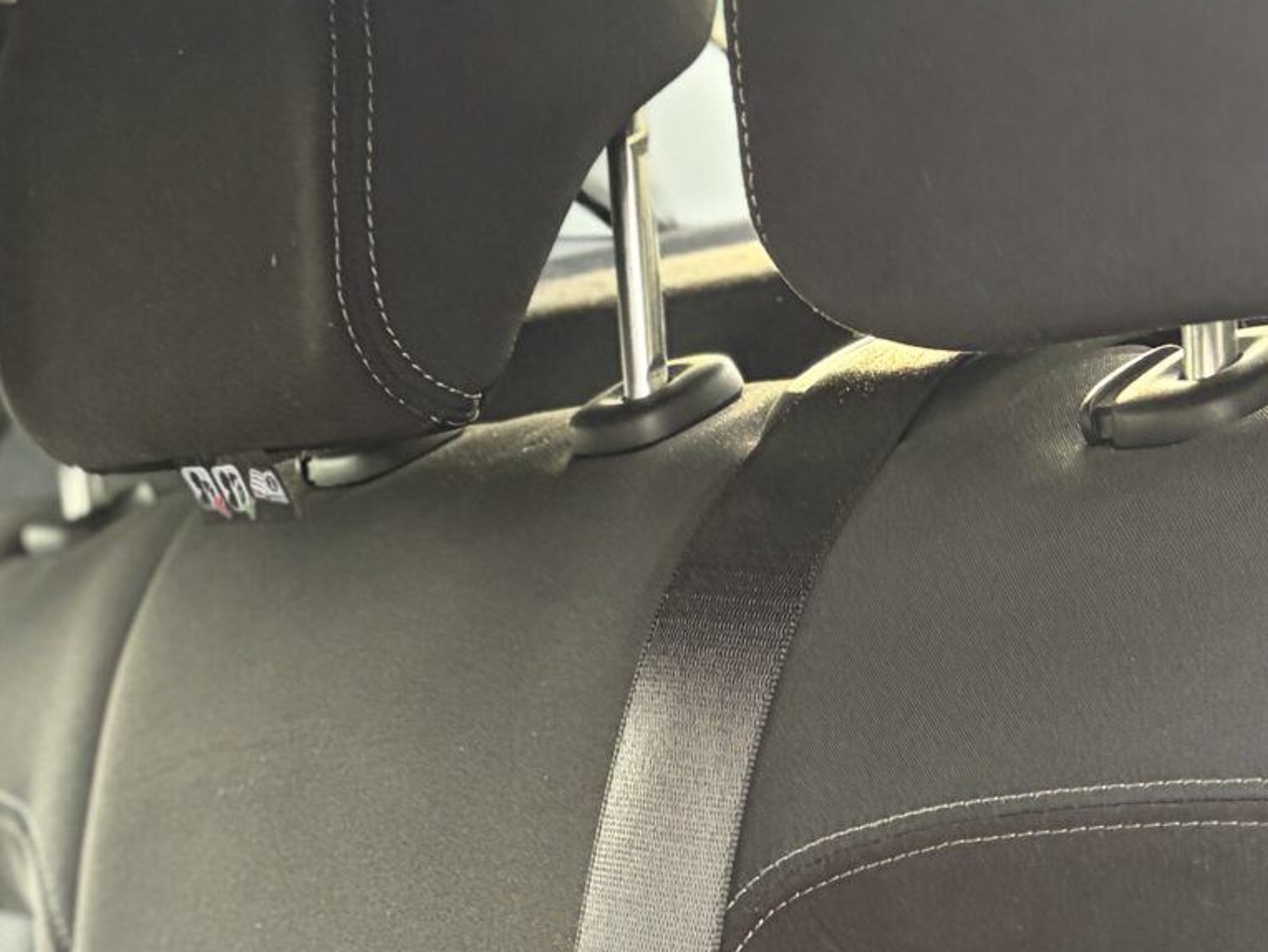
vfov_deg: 15.9
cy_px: 1310
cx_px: 499
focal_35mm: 87
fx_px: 3187
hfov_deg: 22.5
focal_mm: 5.96
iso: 250
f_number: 1.6
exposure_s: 1/60
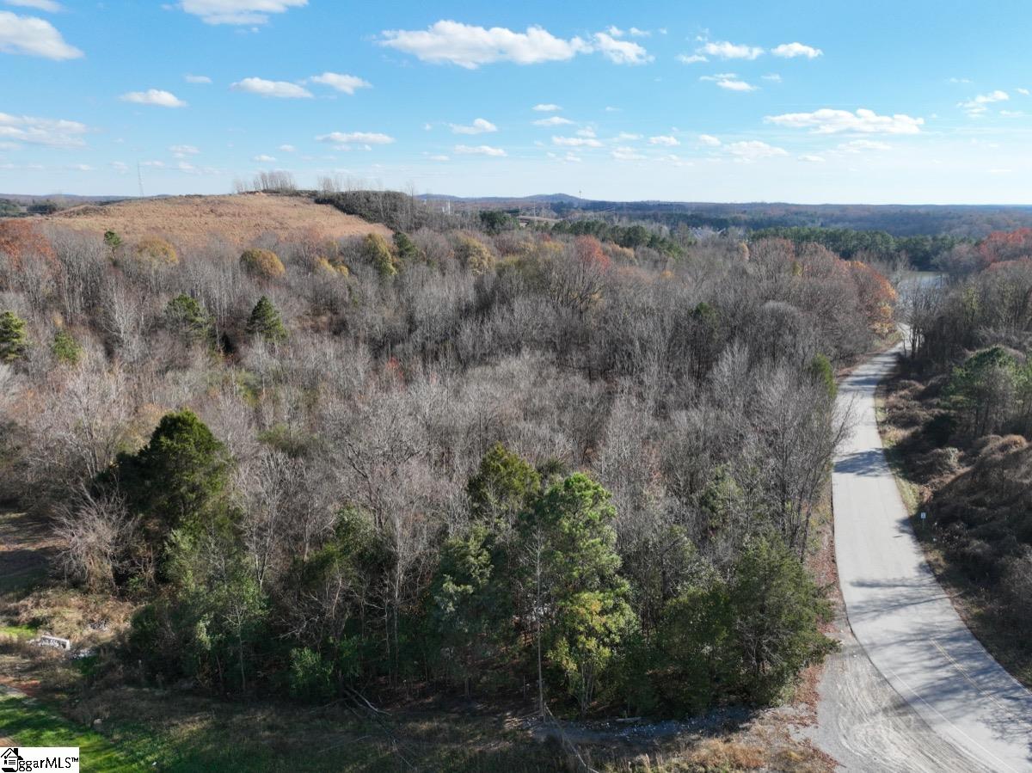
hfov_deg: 71.6
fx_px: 715
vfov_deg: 56.8
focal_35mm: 24
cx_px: 516
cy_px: 386
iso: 230
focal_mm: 12.29
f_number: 2.8
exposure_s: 1/240
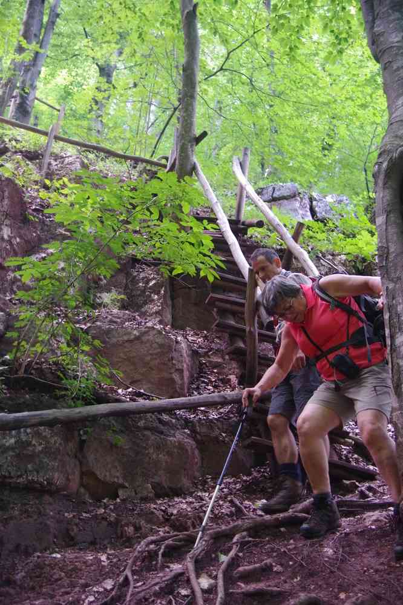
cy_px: 302
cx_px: 202
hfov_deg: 27.5
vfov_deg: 40.3
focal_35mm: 49
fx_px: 823
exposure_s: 1/30
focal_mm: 32.5
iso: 3200
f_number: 4
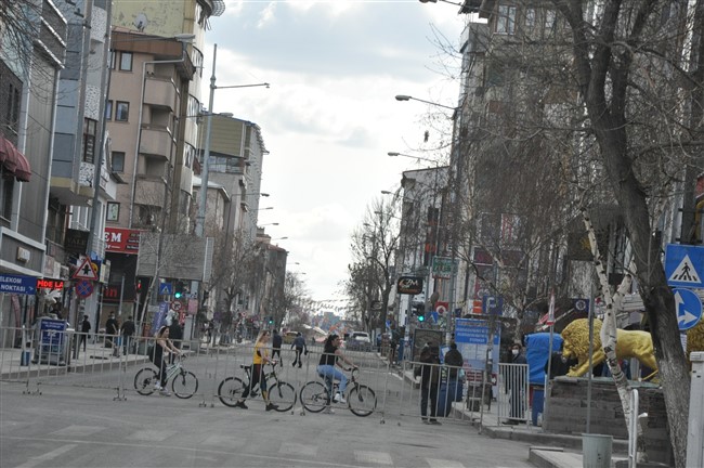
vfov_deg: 8.7
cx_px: 352
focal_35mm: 158
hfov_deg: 13.1
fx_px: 3077
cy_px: 234
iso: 800
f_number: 8
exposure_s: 1/1000
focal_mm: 105
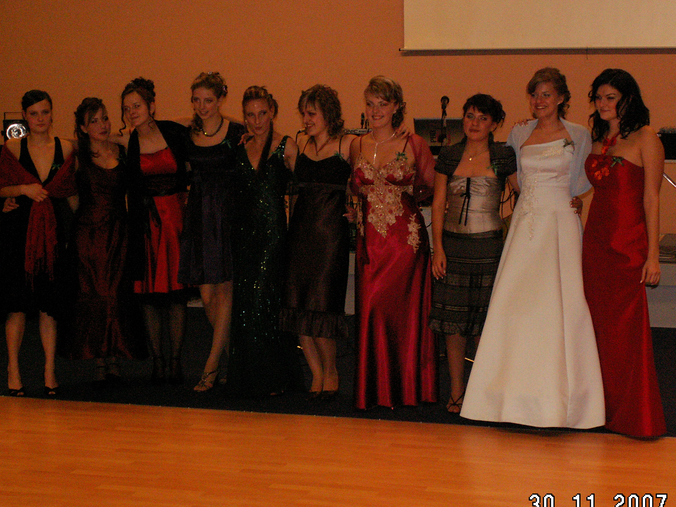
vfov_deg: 21.3
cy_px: 277
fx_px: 1347
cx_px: 354
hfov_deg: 28.2
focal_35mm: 69
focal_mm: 10.41
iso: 160
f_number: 3.2
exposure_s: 1/40
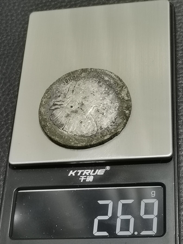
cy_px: 122
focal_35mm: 83
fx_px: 585
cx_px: 92
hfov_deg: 17.8
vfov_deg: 23.6
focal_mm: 5.58
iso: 160
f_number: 1.8
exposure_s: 1/100
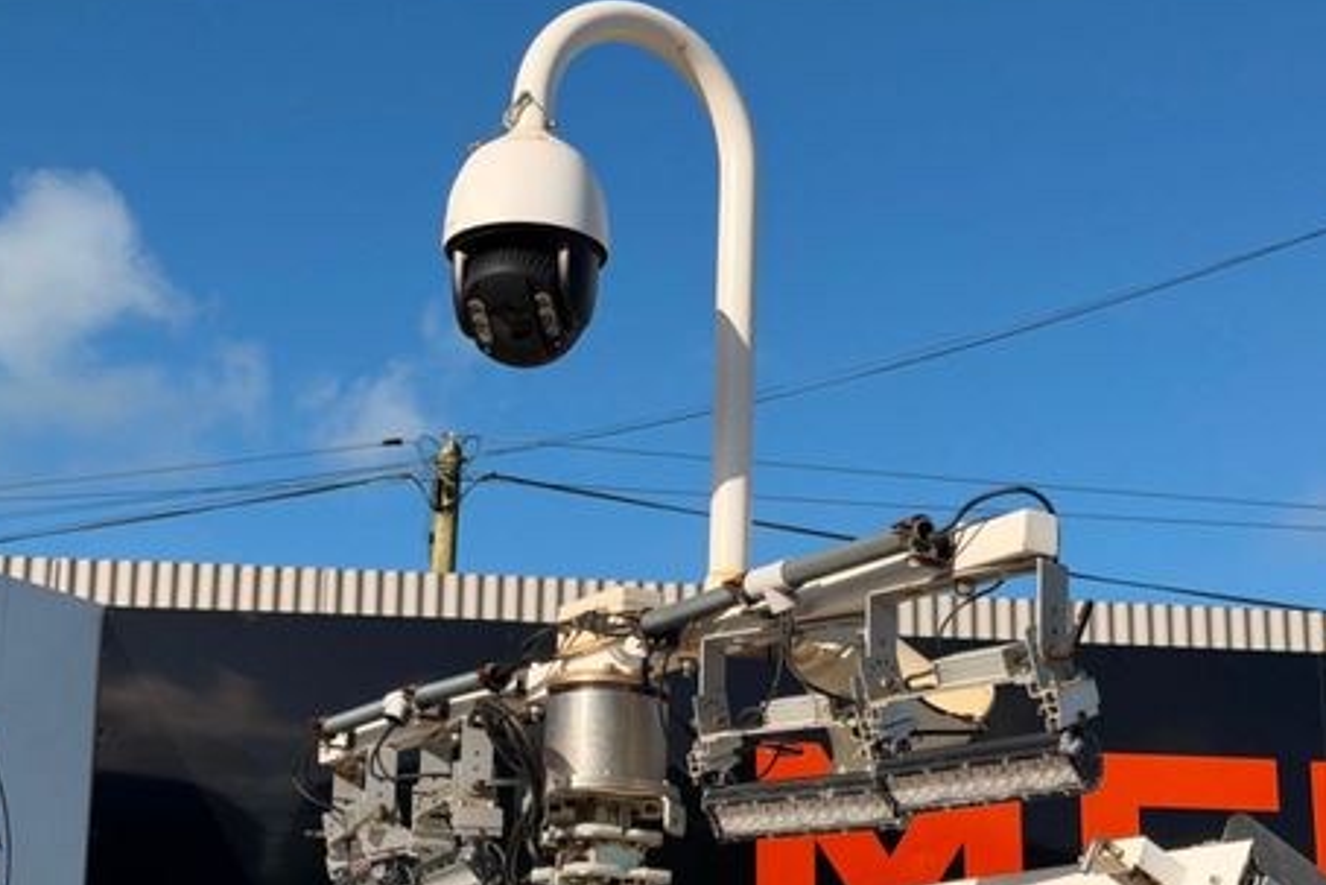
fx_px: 2432
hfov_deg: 30.5
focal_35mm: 66
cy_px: 567
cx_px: 605
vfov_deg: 20.6
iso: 80
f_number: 1.78
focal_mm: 6.76
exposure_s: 1/7874
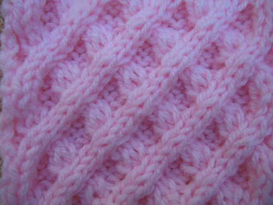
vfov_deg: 41.8
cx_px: 136
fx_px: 268
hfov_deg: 54.0
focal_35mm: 34
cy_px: 102
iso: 100
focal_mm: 6.2
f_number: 7.2
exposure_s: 1/250
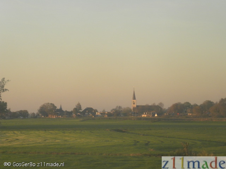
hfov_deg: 12.2
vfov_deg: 9.2
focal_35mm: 162
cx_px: 113
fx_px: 1058
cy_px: 84
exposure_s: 1/107
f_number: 4.5
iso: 277
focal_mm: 28.8
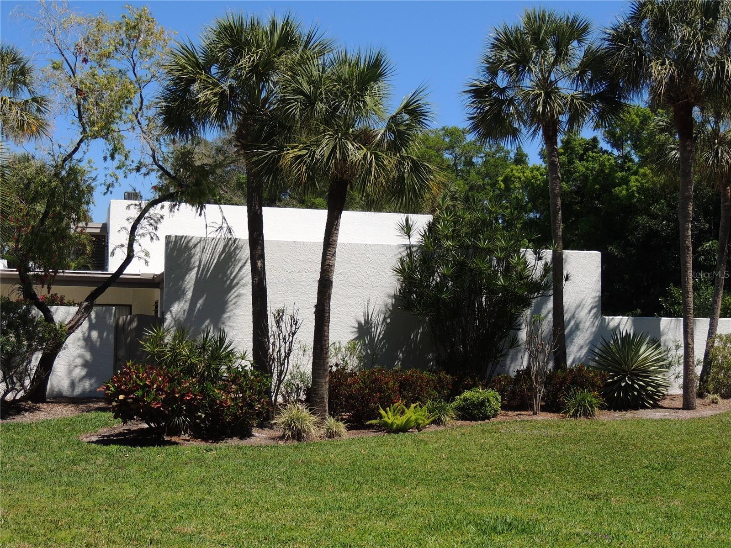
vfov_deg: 30.9
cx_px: 366
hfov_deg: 40.4
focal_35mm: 47
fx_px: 993
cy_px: 274
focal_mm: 8.3
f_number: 3.5
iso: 100
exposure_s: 1/1250
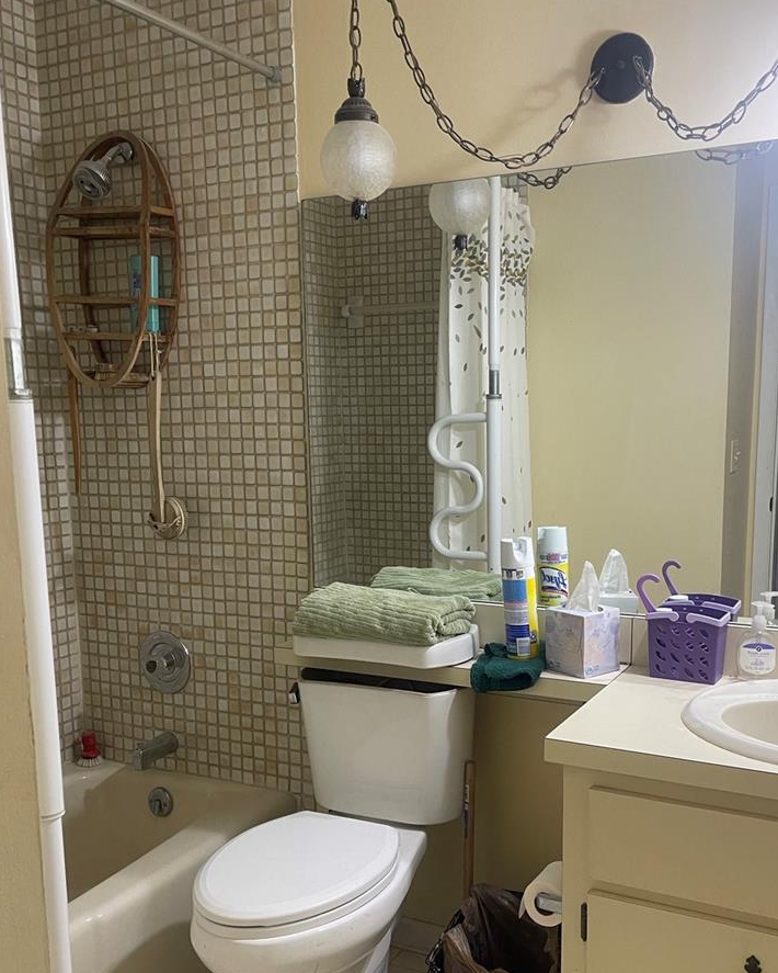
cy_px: 564
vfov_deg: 54.0
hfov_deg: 44.5
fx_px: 949
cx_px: 419
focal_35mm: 33
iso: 100
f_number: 1.6
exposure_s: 1/60
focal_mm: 5.1
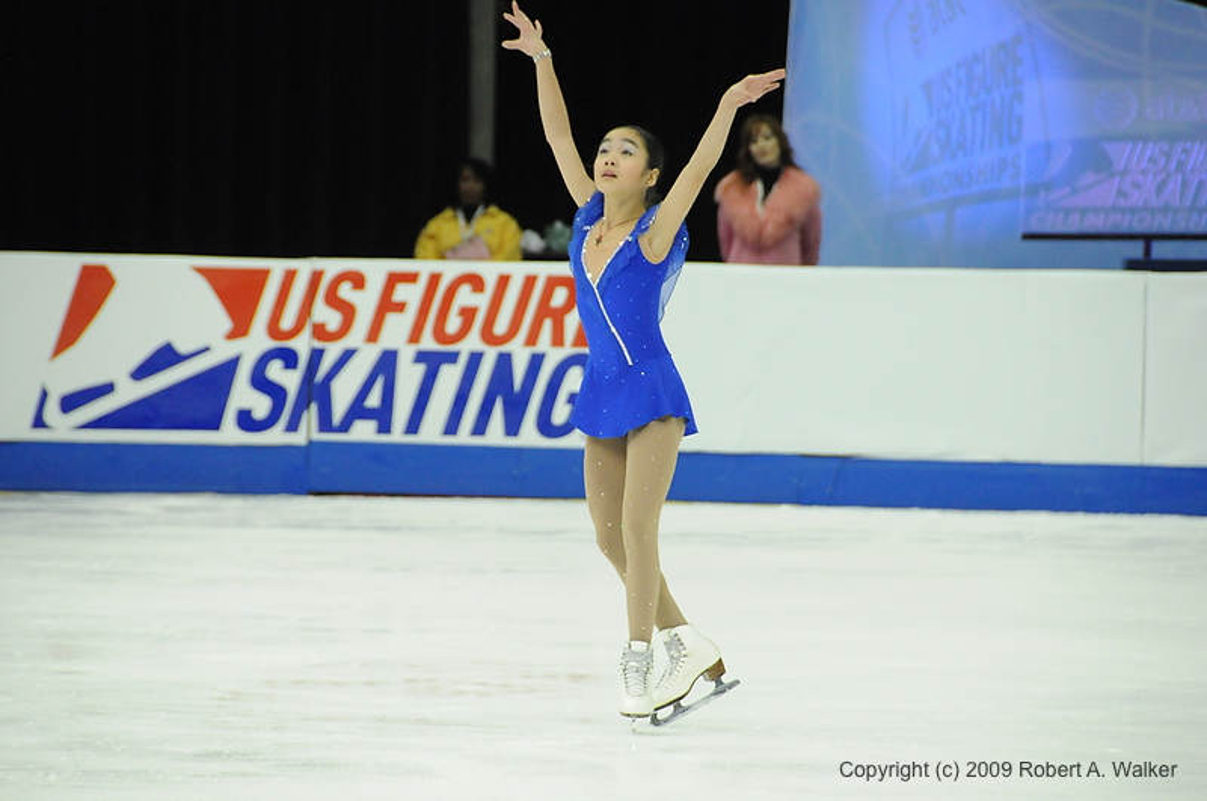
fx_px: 10044
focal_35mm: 300
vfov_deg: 4.6
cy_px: 400
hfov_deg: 6.9
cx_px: 604
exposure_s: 1/640
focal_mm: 200
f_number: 5.6
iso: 3200
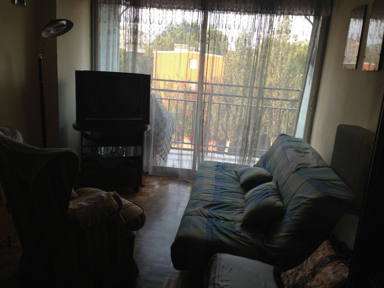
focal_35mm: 33
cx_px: 192
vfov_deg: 42.9
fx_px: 366
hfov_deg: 55.4
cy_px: 144
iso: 50
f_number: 2.4
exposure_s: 1/30
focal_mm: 4.13
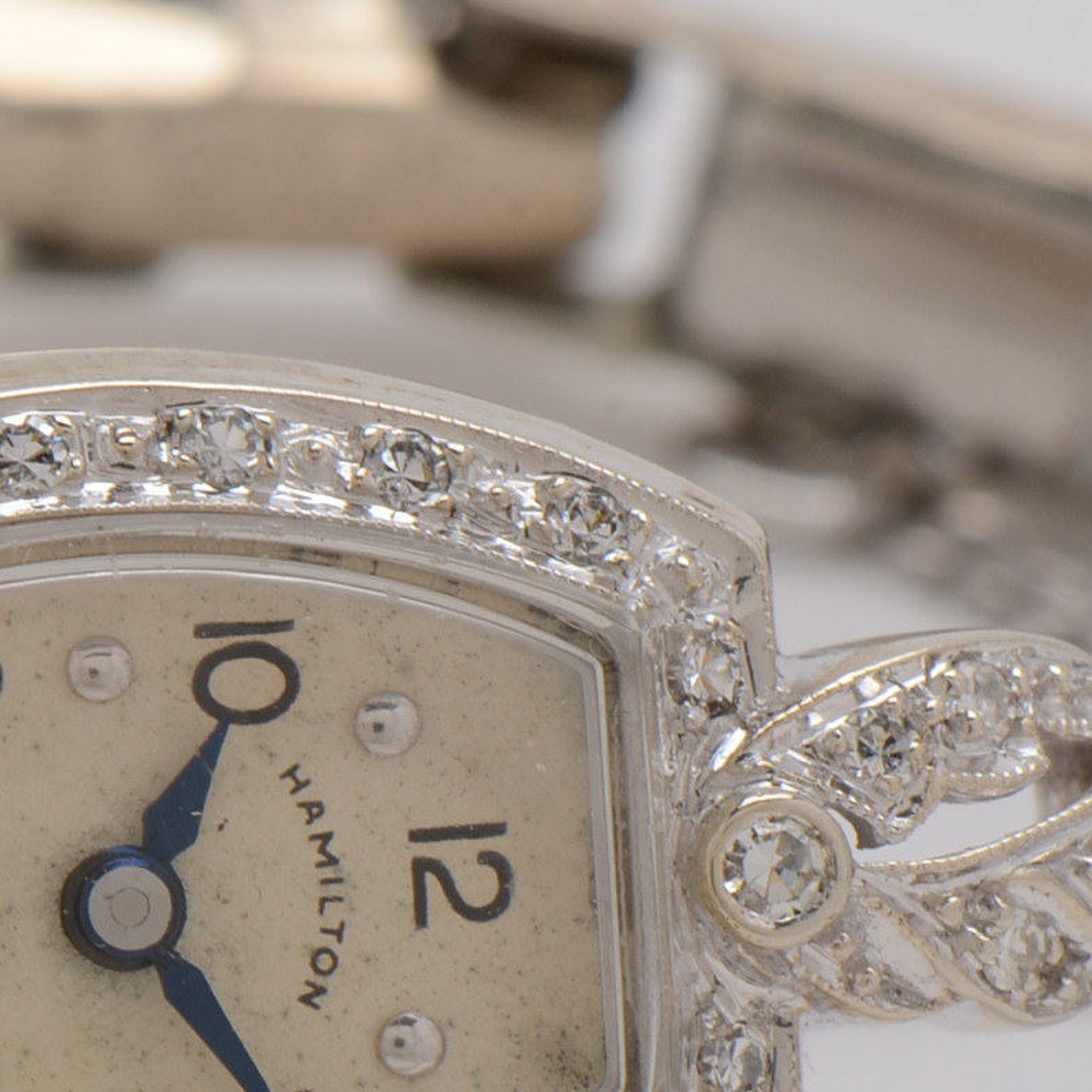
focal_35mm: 336
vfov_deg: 5.2
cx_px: 103
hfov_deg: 5.2
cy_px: 1016
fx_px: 12003
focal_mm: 85
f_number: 20
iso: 200
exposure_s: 1/160
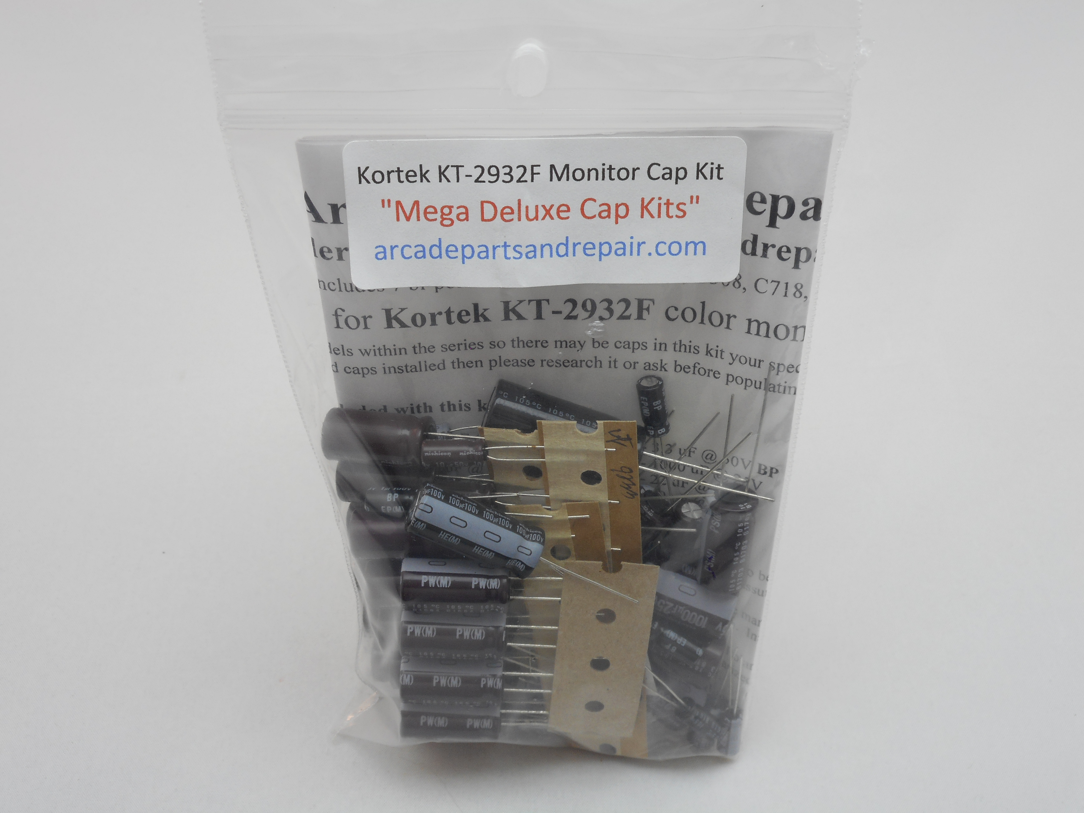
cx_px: 542
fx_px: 1378
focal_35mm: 44
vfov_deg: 32.9
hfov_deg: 42.9
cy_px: 406
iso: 110
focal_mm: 7.9
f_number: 4.7
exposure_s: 1/30
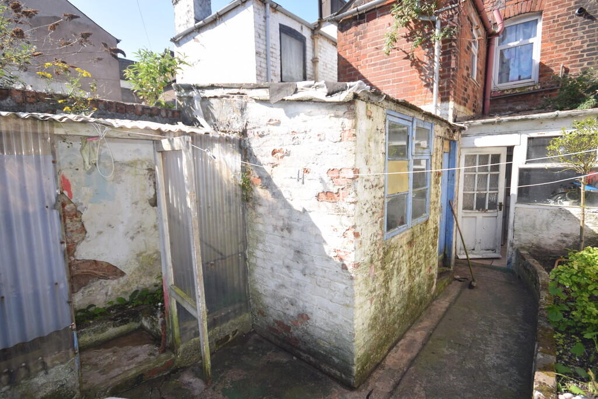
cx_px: 299
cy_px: 200
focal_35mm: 17
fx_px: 287
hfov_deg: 92.4
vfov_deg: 69.7
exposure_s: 1/160
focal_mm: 11.5
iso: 100
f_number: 6.3
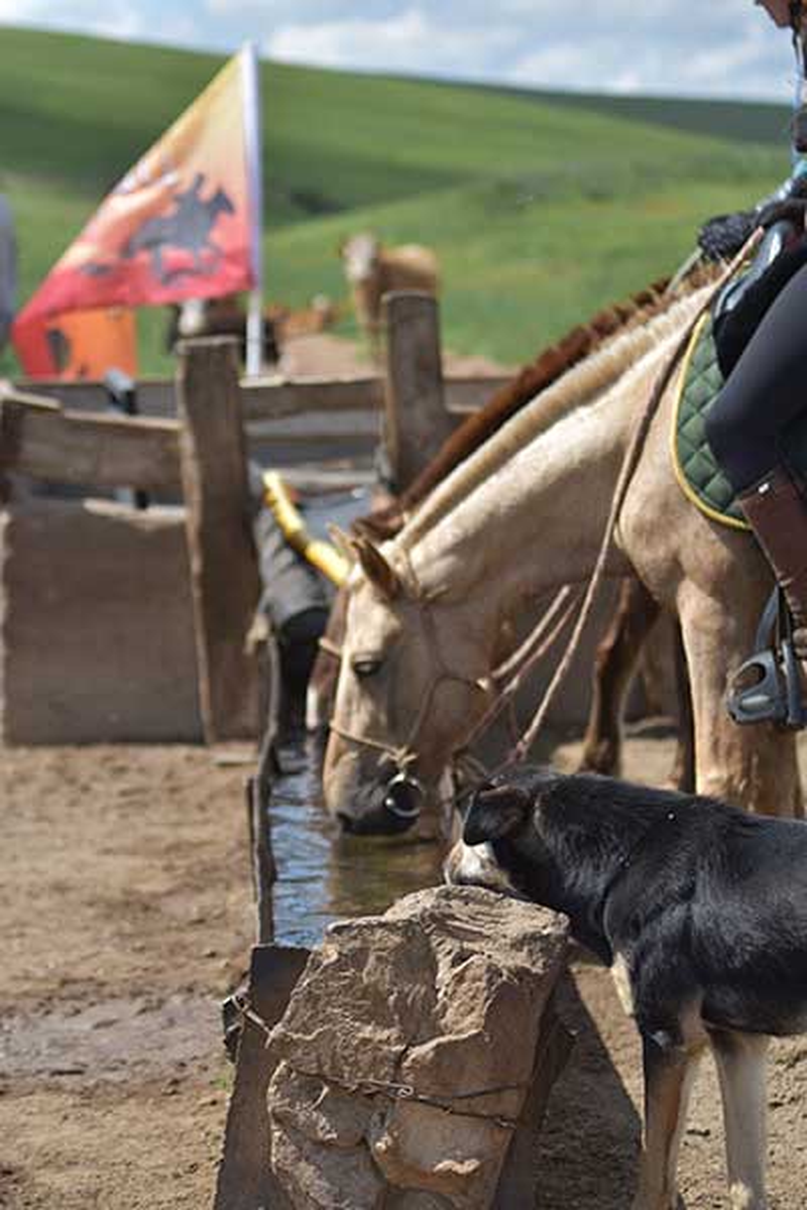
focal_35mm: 105
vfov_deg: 19.5
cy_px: 605
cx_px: 404
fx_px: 3530
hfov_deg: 13.0
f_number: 2.8
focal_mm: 70
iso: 125
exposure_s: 1/2000
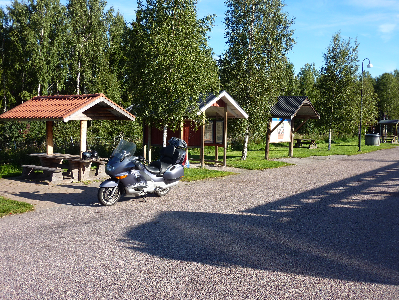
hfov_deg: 56.8
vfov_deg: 44.2
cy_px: 150
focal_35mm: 32
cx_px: 200
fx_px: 369
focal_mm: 5.3
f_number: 4
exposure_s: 1/320
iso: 80
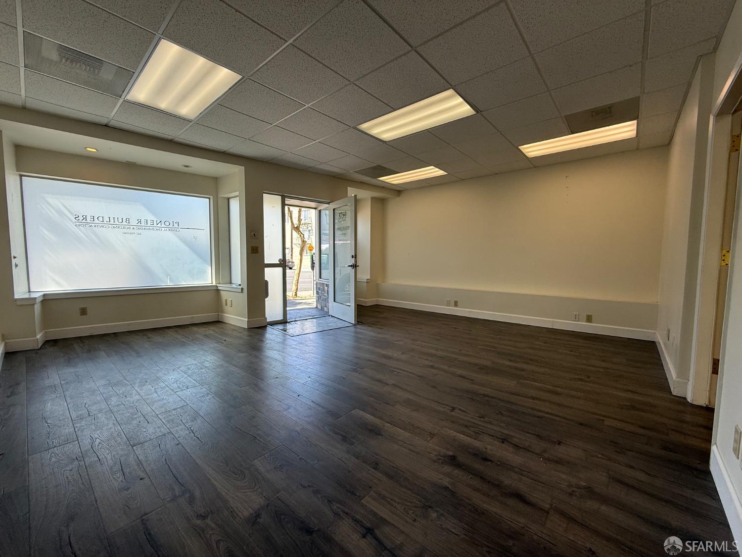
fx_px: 300
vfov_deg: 85.7
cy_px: 278
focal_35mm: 14
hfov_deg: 102.1
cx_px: 371
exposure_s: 1/143
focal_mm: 2.22
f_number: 2.2
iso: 64
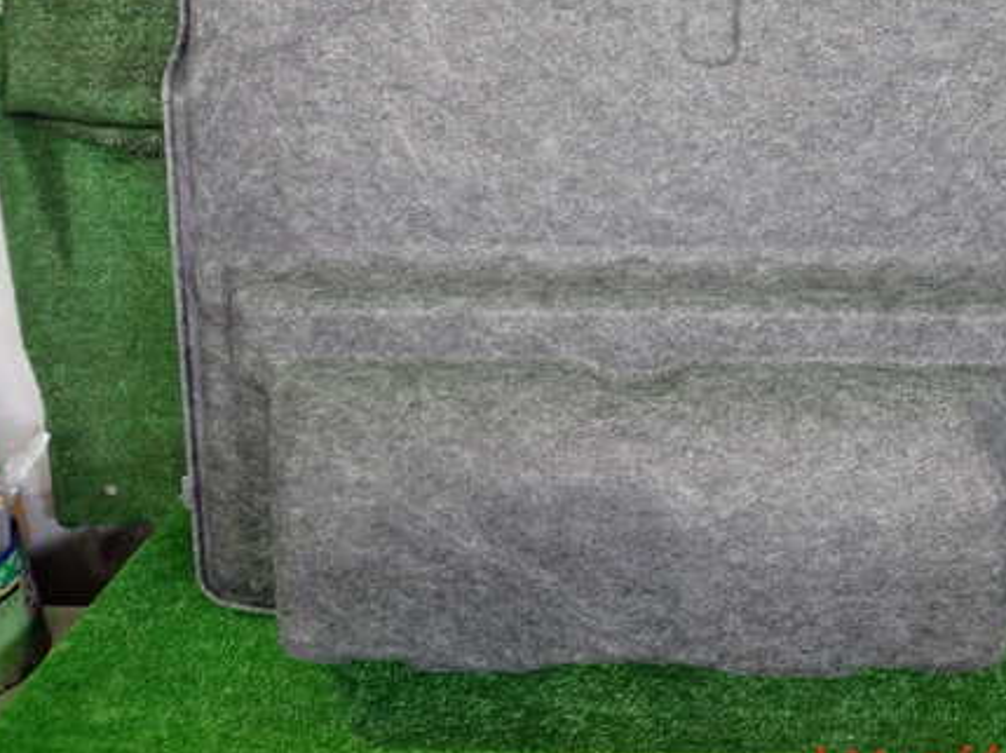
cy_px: 272
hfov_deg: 52.0
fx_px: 1016
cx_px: 643
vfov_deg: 40.3
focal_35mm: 35
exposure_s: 1/30
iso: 400
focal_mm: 4.5
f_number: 2
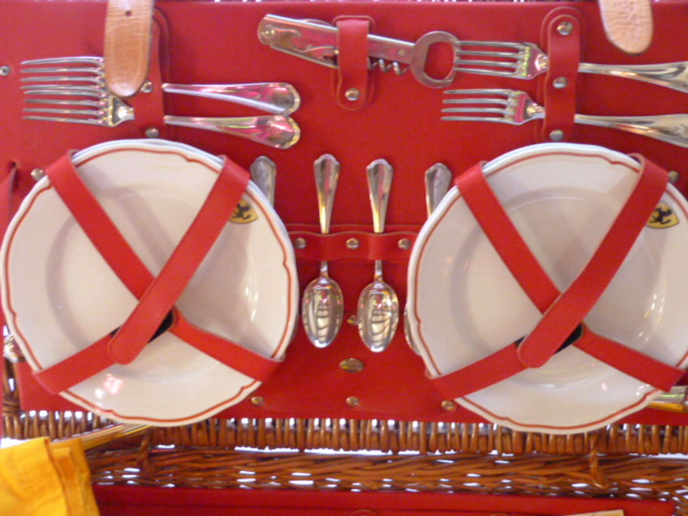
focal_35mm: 57
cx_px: 344
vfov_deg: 25.7
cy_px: 258
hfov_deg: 33.8
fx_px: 1133
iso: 800
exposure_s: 1/10
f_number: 3.2
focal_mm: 10.2
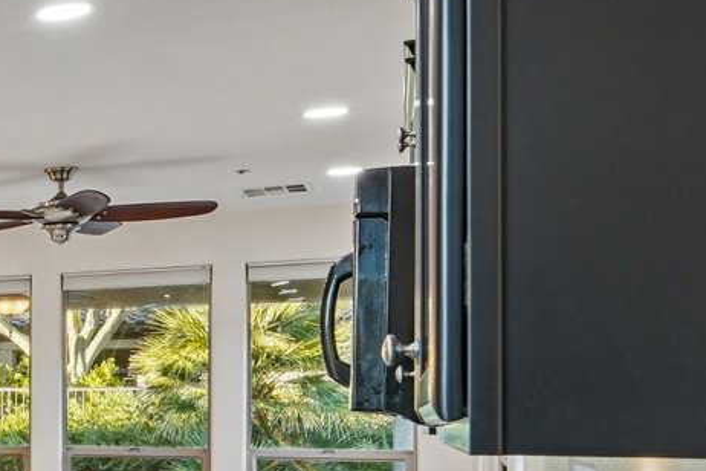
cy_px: 411
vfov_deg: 18.4
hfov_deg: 19.6
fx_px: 1436
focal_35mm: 73
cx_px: -604
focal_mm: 16.5
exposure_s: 1/10
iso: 400
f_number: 8
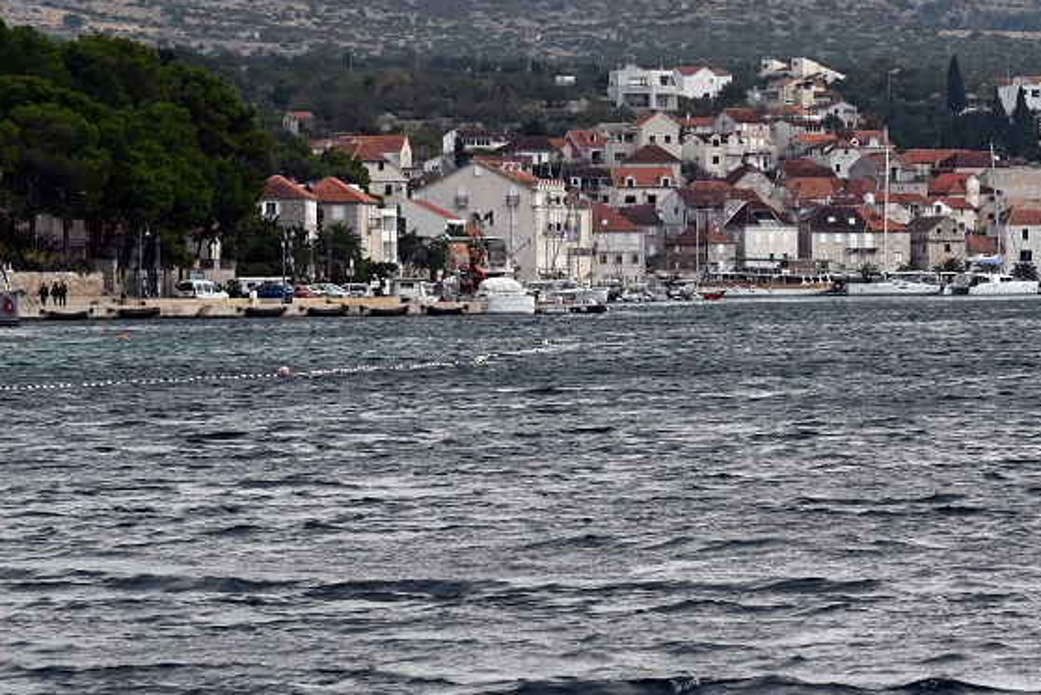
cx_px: 961
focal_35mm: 255
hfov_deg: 8.0
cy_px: 139
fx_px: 7375
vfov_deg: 5.4
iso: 100
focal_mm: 95
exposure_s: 1/640
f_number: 6.3
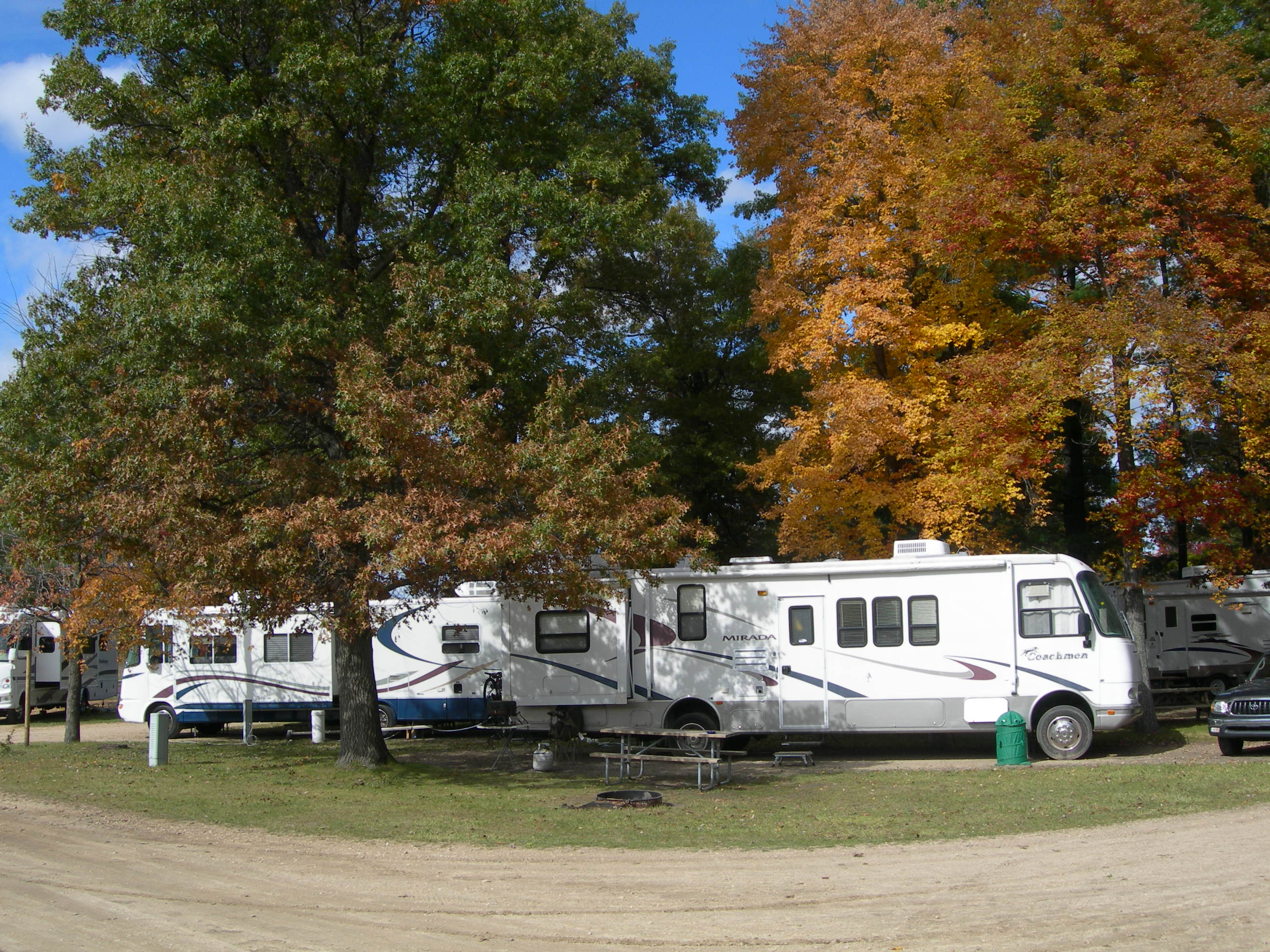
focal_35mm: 38
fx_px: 1394
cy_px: 476
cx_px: 635
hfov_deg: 49.0
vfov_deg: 37.7
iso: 50
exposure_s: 1/427
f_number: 4.8
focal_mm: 7.8
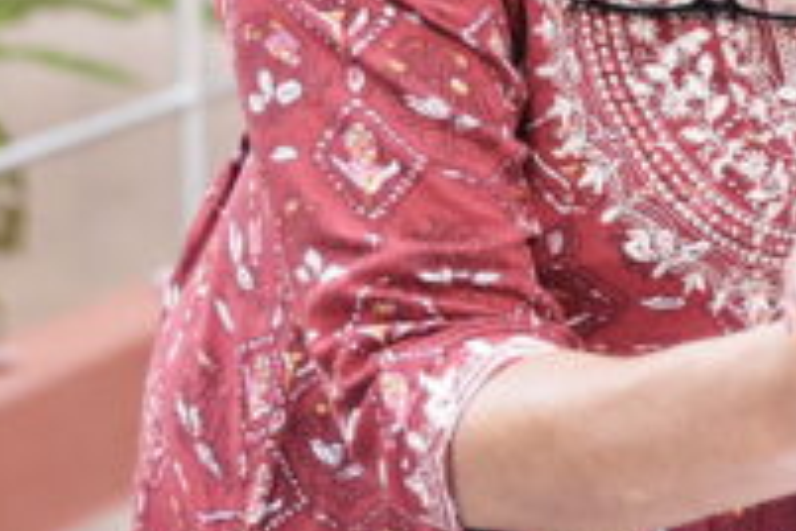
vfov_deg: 7.1
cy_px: 105
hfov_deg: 10.4
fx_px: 4289
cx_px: 1061
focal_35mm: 194
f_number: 2.8
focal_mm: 38
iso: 500
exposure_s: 1/160
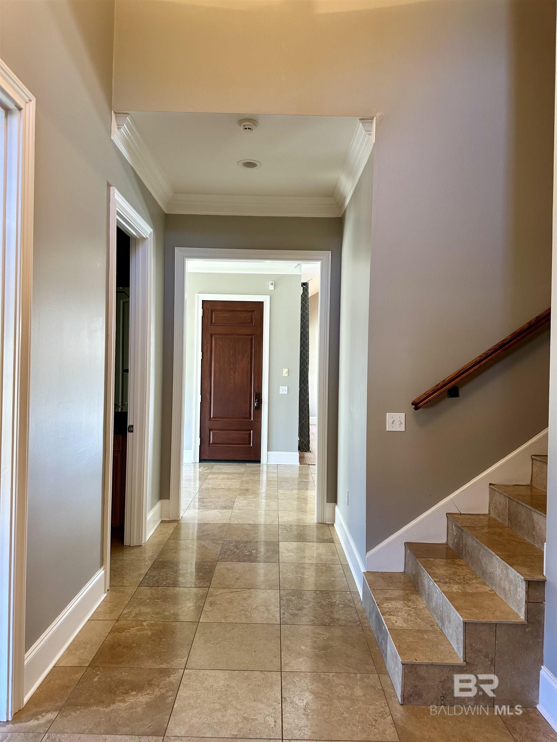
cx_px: 278
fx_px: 515
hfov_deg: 56.8
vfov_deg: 71.6
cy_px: 371
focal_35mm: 24
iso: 125
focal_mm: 6.86
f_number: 1.78
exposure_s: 1/60
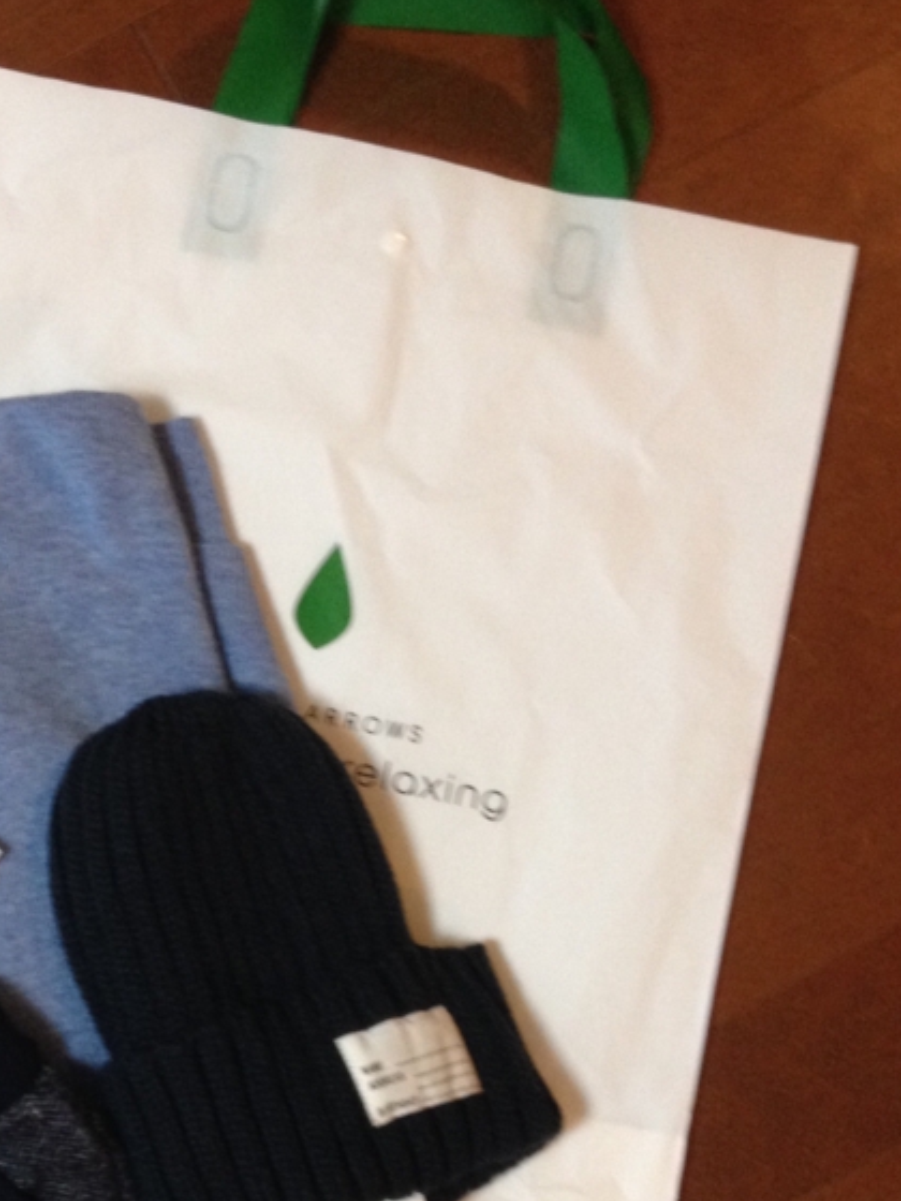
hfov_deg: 22.4
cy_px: 914
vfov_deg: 29.7
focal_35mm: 64
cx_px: 84
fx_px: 2221
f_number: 2.4
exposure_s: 1/20
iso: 160
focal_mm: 4.28
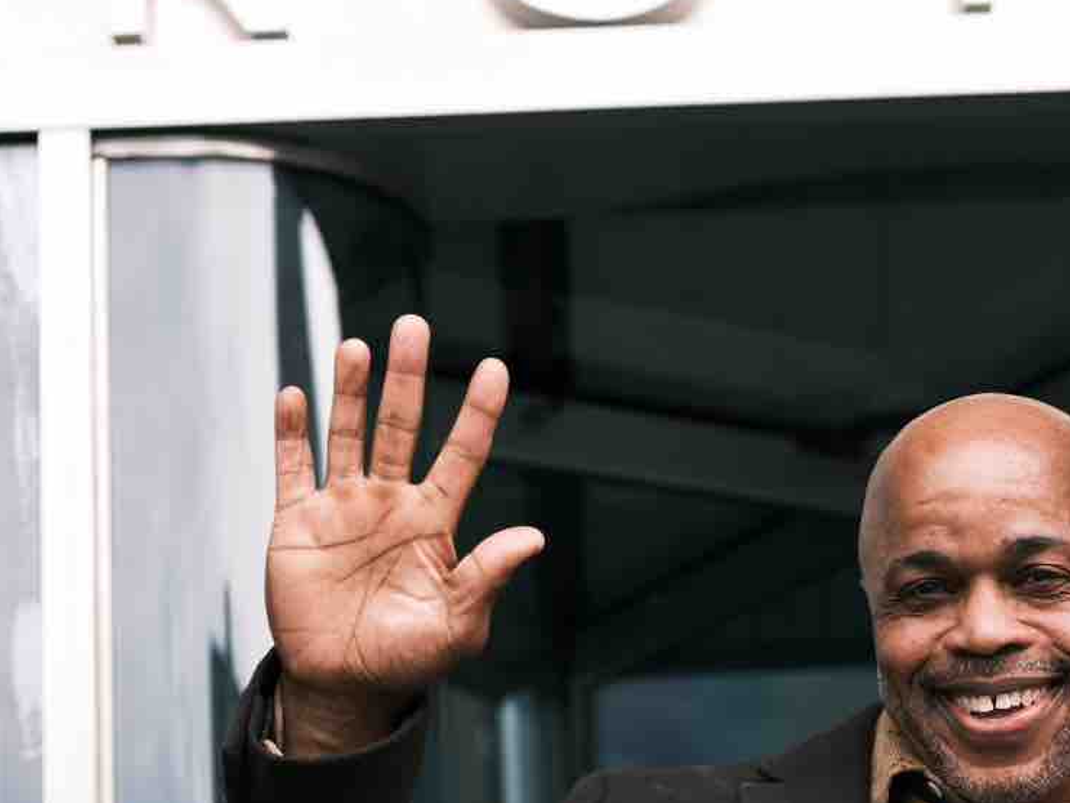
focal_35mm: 111
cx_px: 854
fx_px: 3432
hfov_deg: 17.6
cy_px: 707
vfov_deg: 13.2
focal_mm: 50
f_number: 3.5
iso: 640
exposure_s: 1/1000
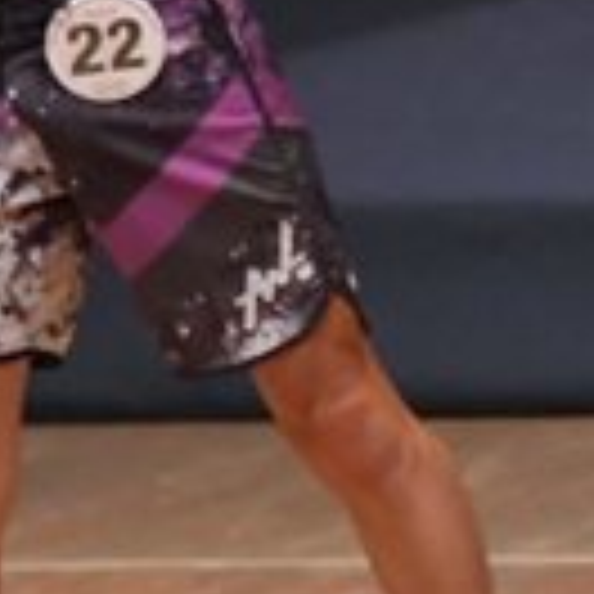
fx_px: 27646
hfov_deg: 1.2
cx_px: 1640
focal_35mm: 1424
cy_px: 86
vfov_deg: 1.2
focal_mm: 190
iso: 6400
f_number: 5.6
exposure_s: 1/400
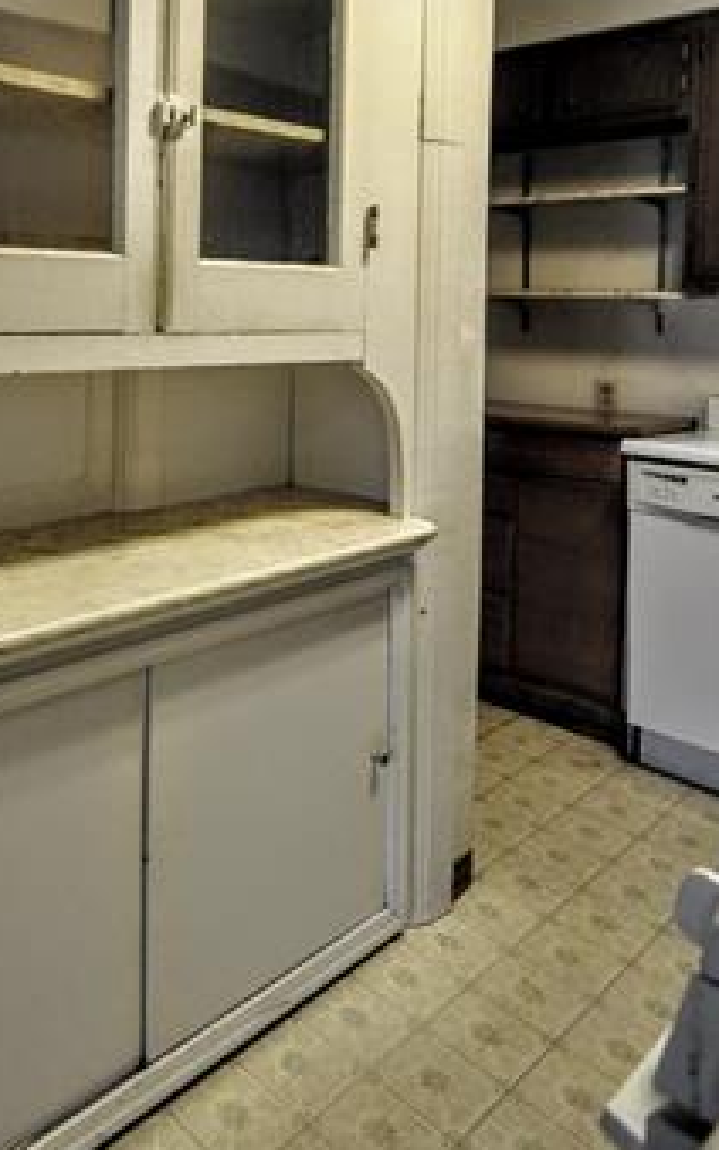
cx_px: 54
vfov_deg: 64.7
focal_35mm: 27
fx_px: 846
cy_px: 302
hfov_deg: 41.8
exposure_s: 1/30
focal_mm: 10
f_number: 3.5
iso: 1100
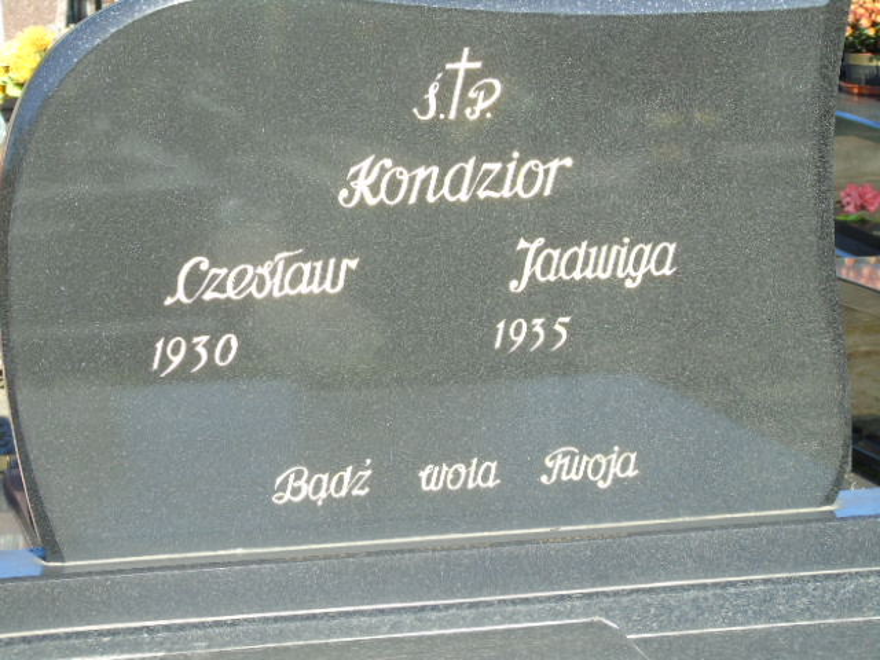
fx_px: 3152
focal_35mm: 124
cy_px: 330
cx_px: 440
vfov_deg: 12.0
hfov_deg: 15.9
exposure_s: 1/160
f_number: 4.6
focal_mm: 22
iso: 80
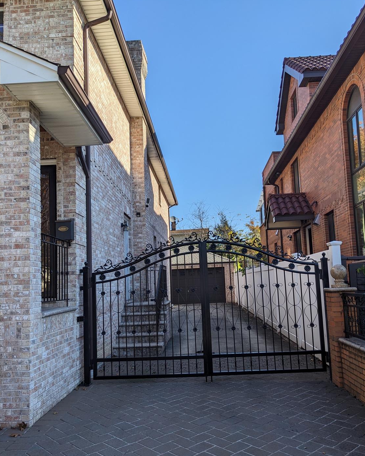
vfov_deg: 60.4
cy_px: 247
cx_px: 184
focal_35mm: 29
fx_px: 392
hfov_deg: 50.0
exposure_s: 1/3344
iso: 56
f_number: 1.73
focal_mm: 4.38
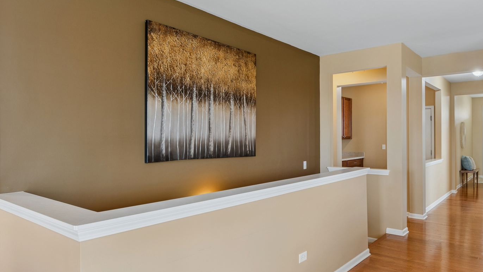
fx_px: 333
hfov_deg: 71.8
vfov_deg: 44.4
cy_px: 142
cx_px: 263
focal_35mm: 26
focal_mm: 14
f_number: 8
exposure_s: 1/6
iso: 320
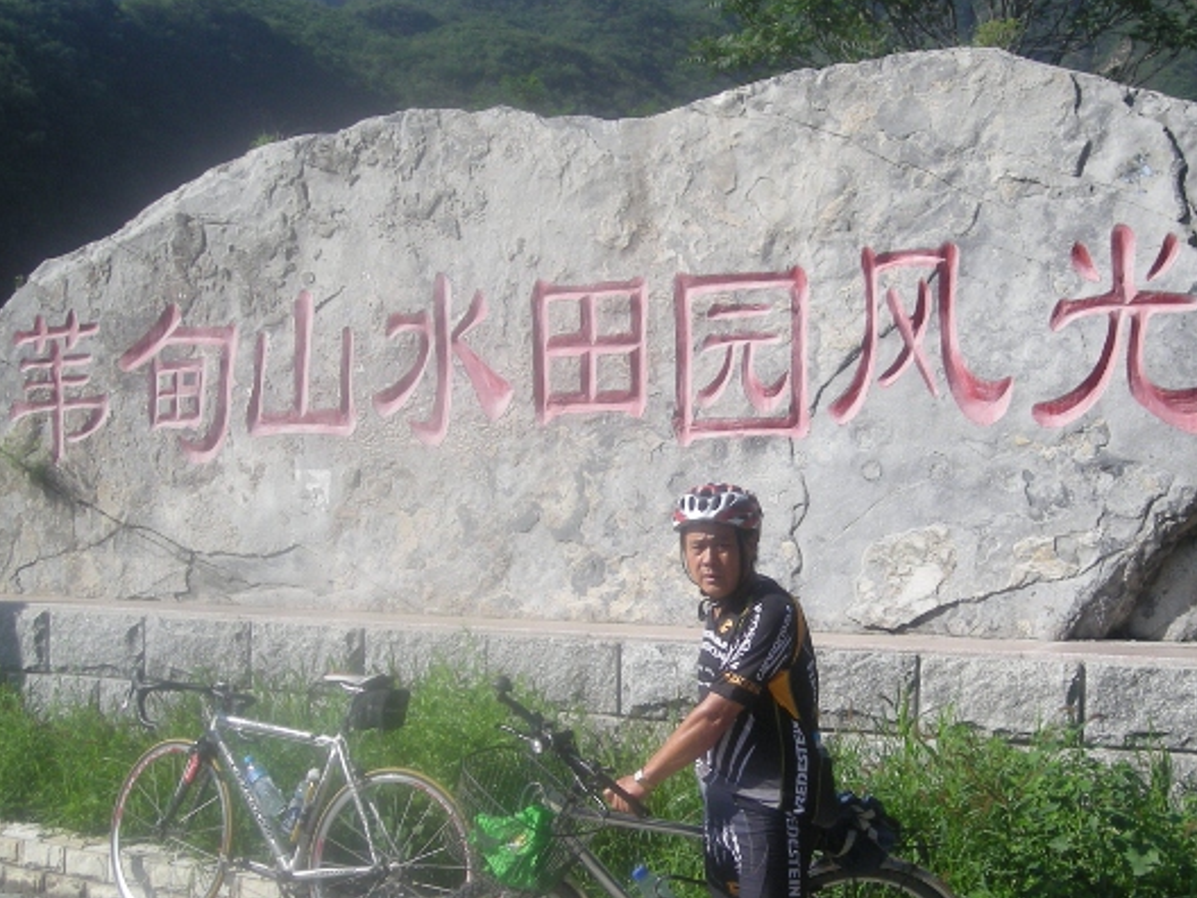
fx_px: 1833
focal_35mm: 53
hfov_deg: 36.0
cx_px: 721
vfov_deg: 27.5
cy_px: 494
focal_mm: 5.7
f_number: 5.7
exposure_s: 1/212
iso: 50
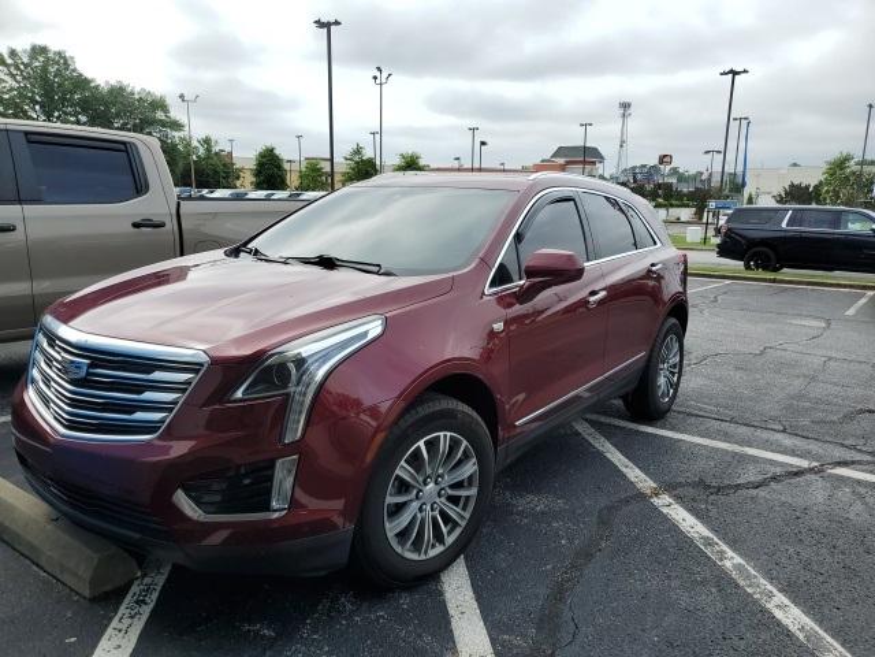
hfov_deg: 67.3
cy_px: 328
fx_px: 657
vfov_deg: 53.1
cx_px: 438
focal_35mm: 26
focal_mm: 4.3
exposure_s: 1/1803
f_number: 1.5
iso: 50
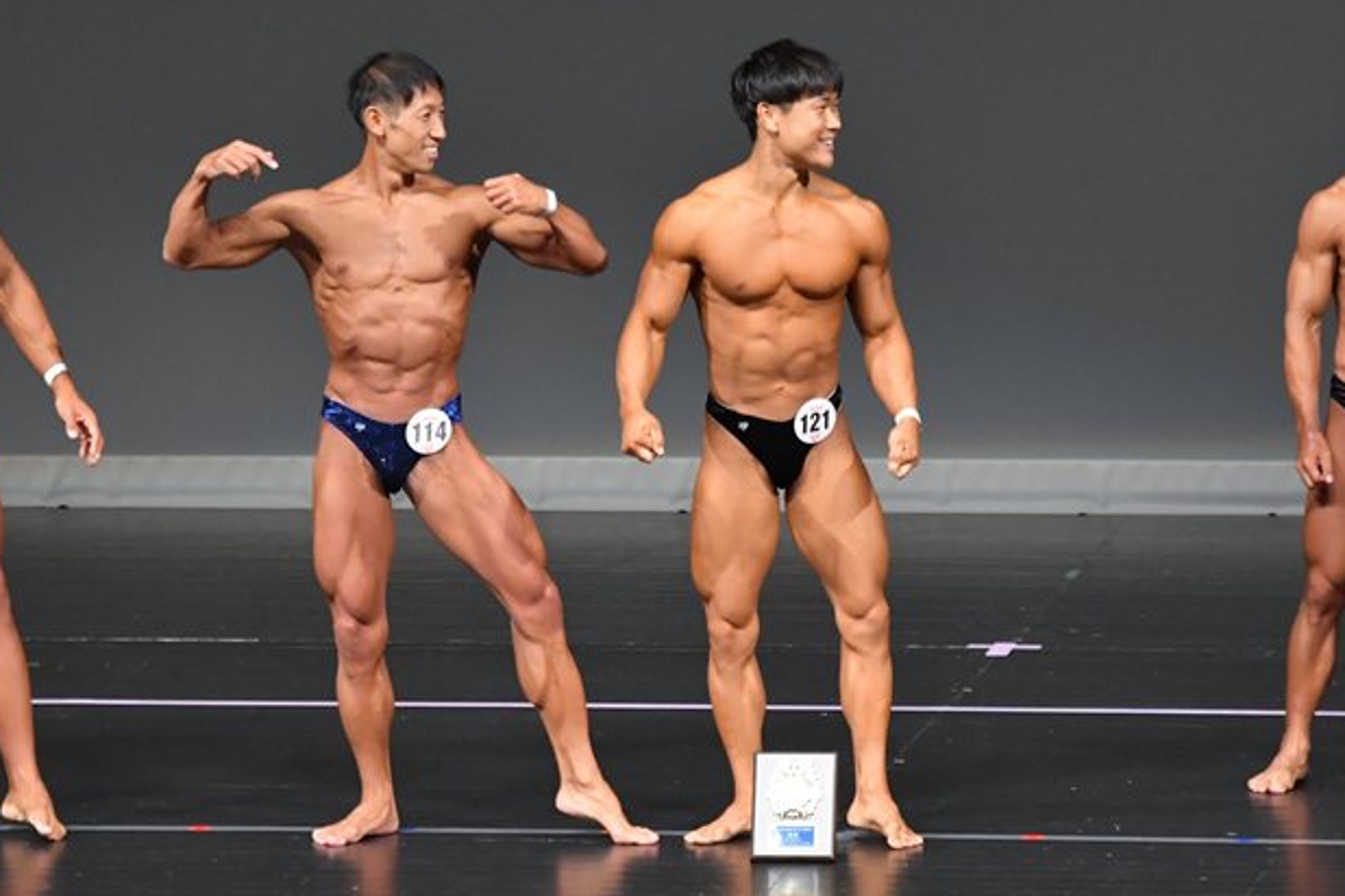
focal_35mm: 376
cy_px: 455
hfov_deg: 5.5
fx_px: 14047
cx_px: 748
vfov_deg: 3.7
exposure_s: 1/400
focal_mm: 200
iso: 5000
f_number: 5.6
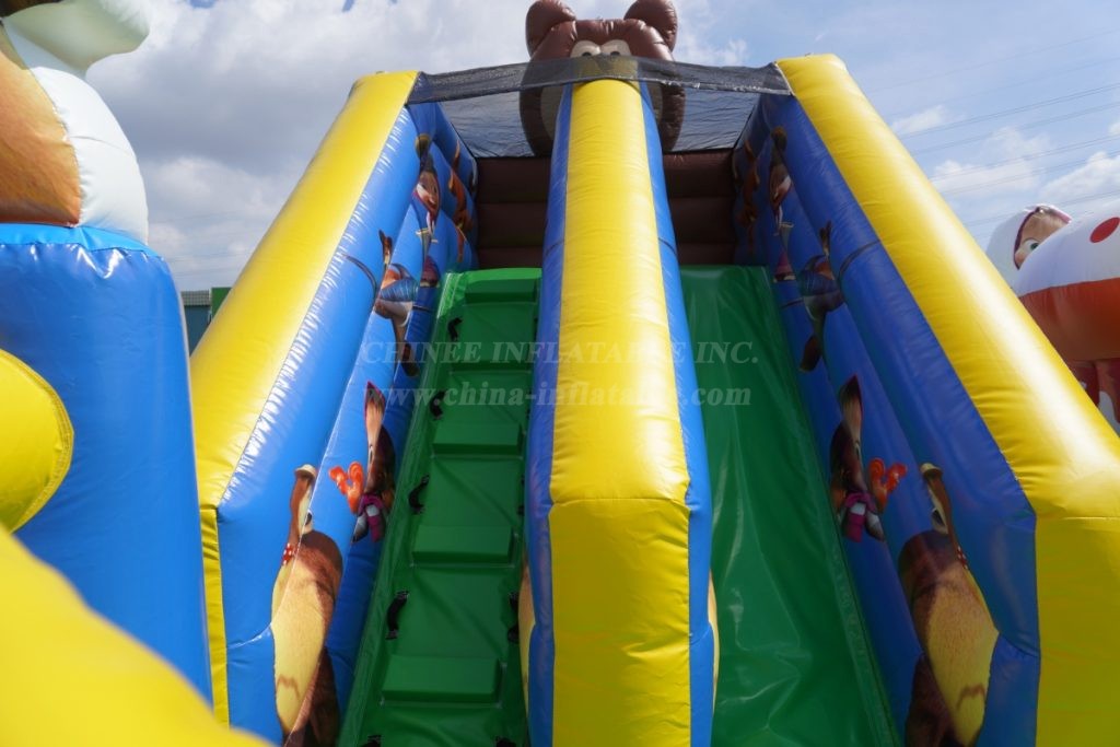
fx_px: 747
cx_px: 560
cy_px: 374
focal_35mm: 24
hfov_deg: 73.7
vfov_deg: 53.1
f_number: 5
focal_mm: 16
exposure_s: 1/1000
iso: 100
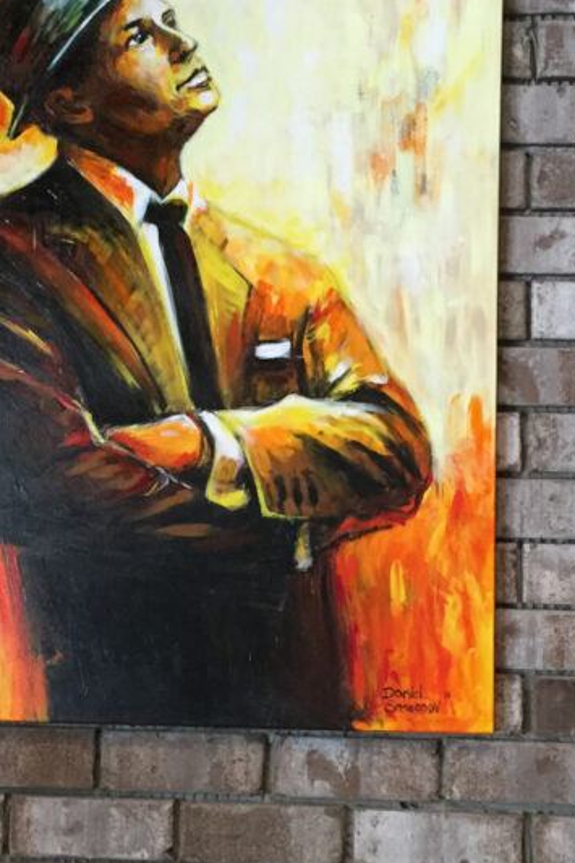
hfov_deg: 23.3
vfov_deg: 34.5
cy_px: 466
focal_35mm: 58
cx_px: 233
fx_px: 1390
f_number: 2.2
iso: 200
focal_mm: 4.15
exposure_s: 1/30
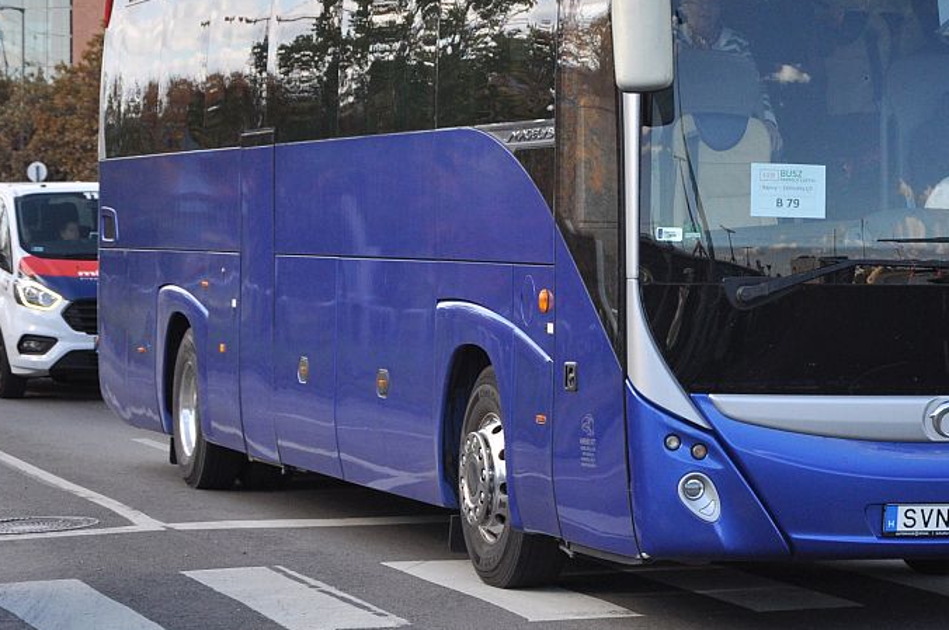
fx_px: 3633
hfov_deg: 14.8
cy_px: 156
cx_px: 691
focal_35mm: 138
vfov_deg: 9.9
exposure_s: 1/1000
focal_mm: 58
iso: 560
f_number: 5
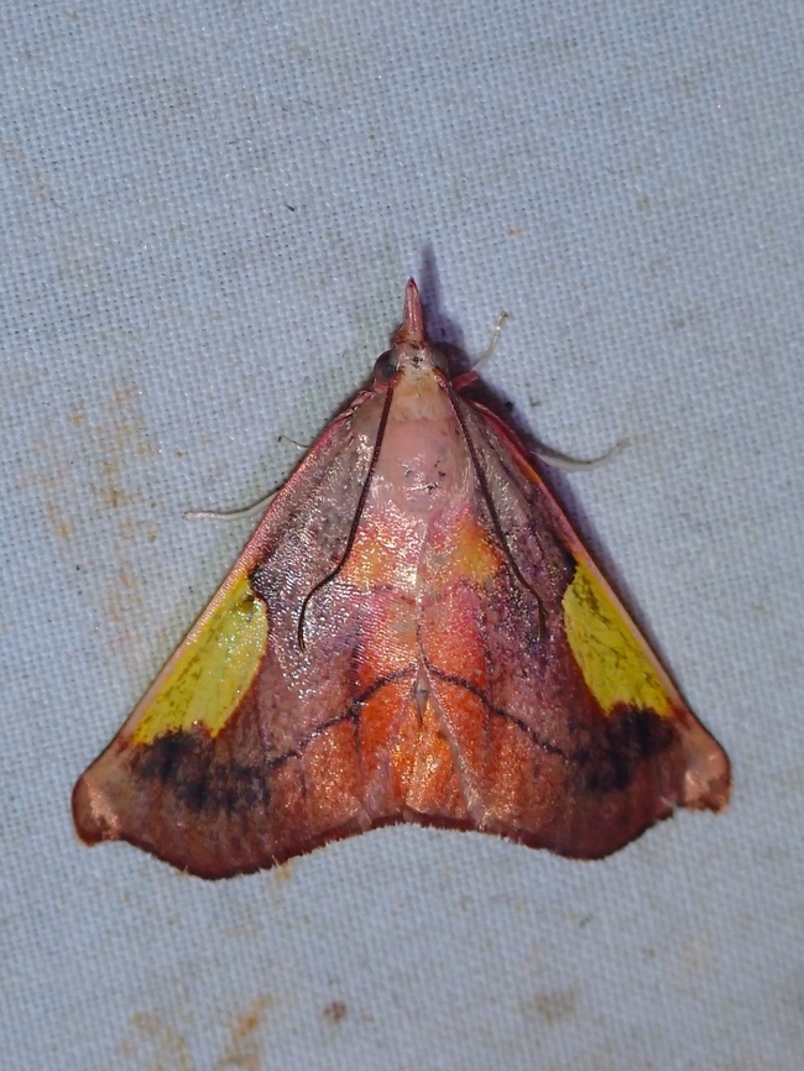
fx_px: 3095
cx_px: 402
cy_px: 536
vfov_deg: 19.6
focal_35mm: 100
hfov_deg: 14.8
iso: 200
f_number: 6.3
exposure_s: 1/200
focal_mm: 18
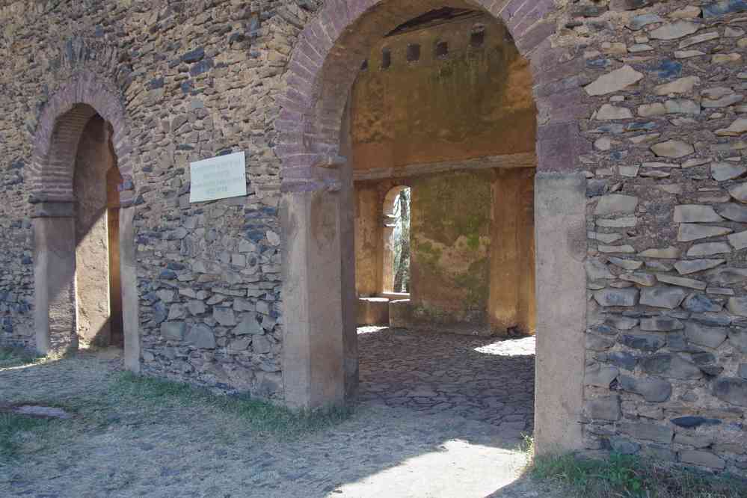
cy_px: 249
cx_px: 374
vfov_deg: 47.9
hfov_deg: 67.4
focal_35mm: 27
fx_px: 560
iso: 800
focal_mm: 18
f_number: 5
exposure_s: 1/125
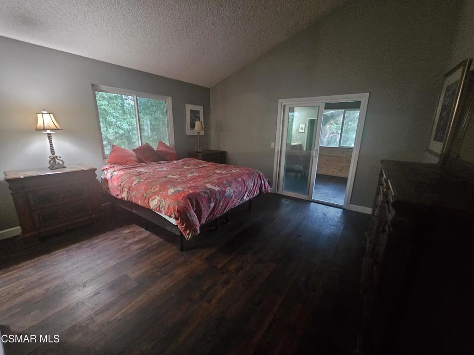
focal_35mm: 13
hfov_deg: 106.2
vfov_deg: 89.9
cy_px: 178
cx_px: 237
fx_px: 178
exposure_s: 1/24
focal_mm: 2.2
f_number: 2.2
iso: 1250
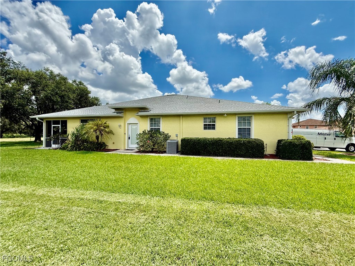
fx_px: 144
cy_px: 133
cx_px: 178
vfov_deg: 85.7
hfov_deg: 102.1
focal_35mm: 14
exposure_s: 1/2320
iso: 50
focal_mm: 2.22
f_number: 2.2
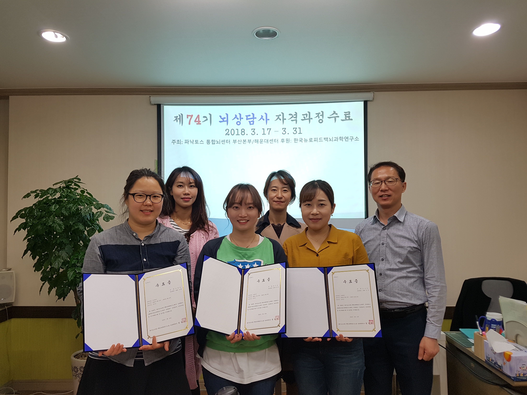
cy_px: 198
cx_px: 264
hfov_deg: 67.3
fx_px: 396
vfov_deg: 53.1
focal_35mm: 26
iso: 64
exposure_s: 1/60
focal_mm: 4.2
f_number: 1.7
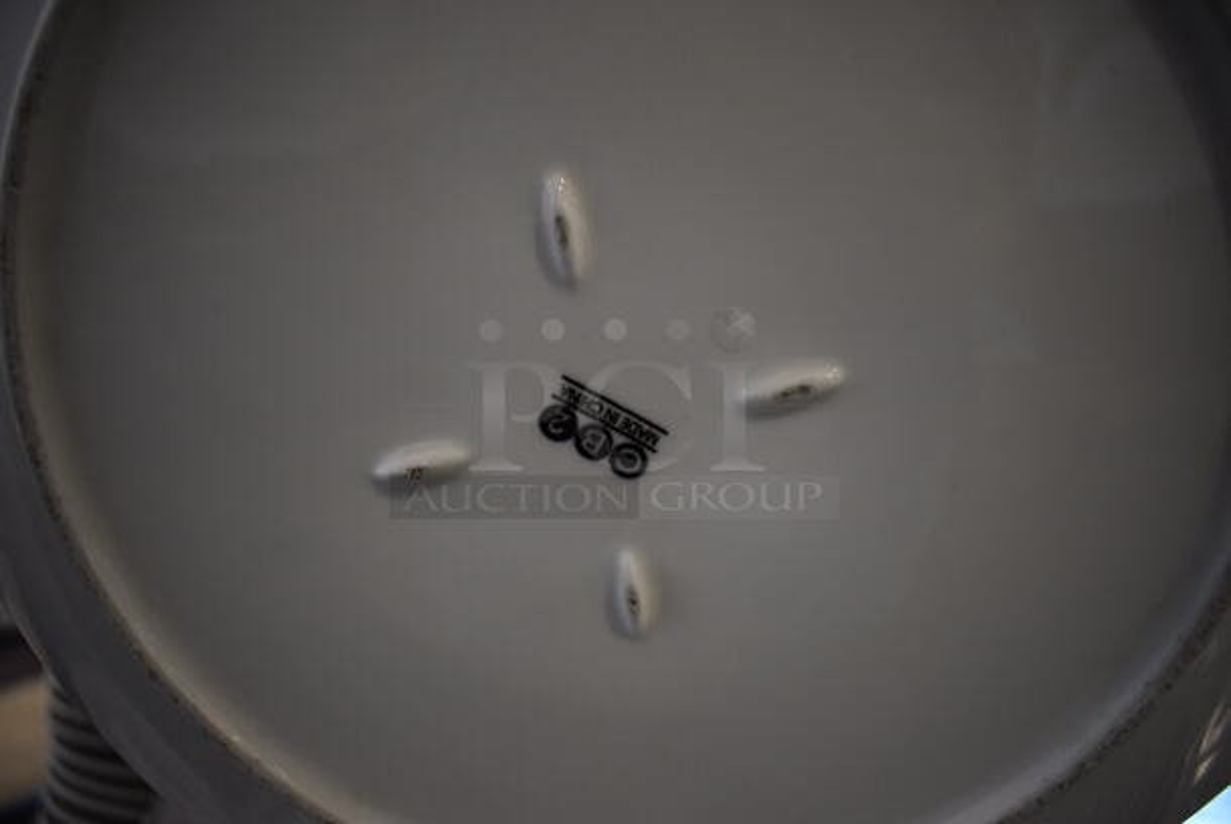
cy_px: 412
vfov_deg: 48.0
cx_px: 616
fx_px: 924
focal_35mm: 27
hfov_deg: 67.3
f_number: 3.5
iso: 800
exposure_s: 1/125
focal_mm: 18
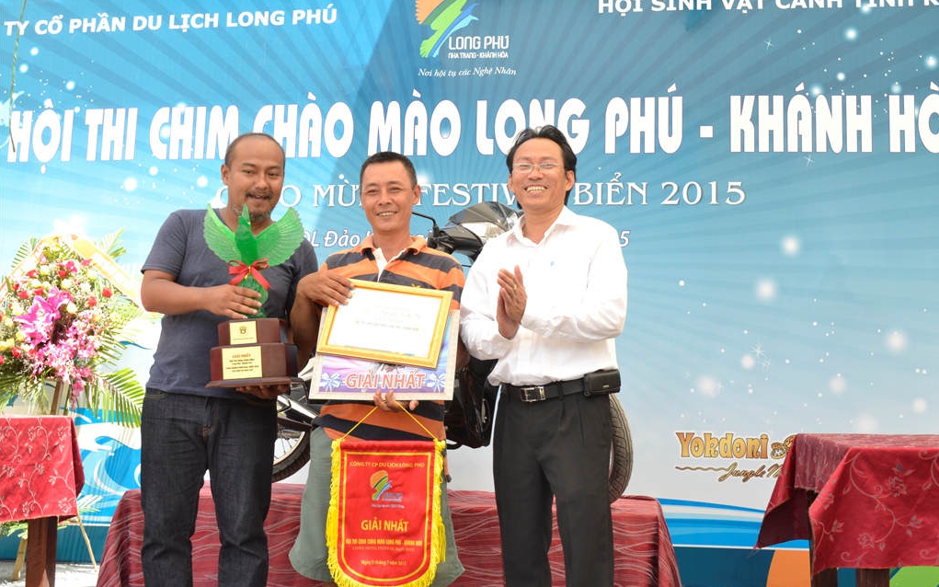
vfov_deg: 28.0
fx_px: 1177
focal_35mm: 46
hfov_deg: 43.5
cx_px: 469
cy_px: 304
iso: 200
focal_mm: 30
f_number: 10
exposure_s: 1/30
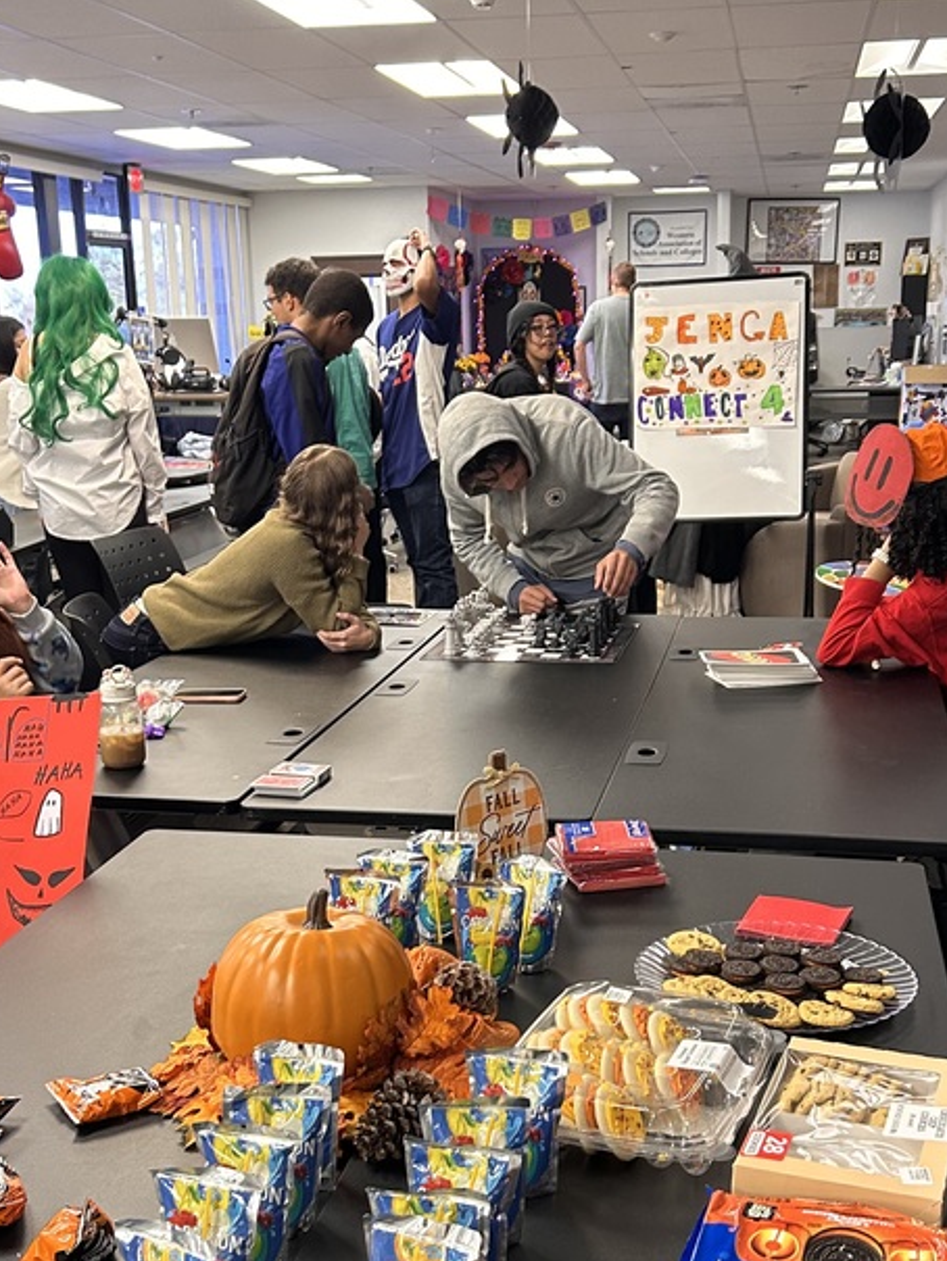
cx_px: 486
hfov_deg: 32.9
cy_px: 796
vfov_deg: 42.6
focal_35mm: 44
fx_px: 1604
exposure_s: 1/59
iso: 160
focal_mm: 5.7
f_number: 1.5
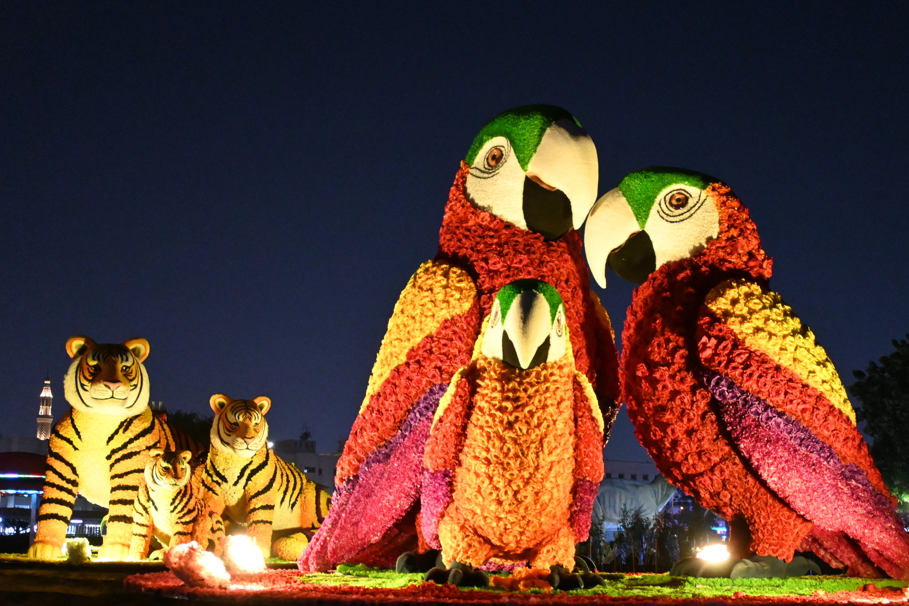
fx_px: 1237
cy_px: 349
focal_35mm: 49
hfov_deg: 40.3
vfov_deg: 27.5
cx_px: 503
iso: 5600
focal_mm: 28
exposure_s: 1/60
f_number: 4.5
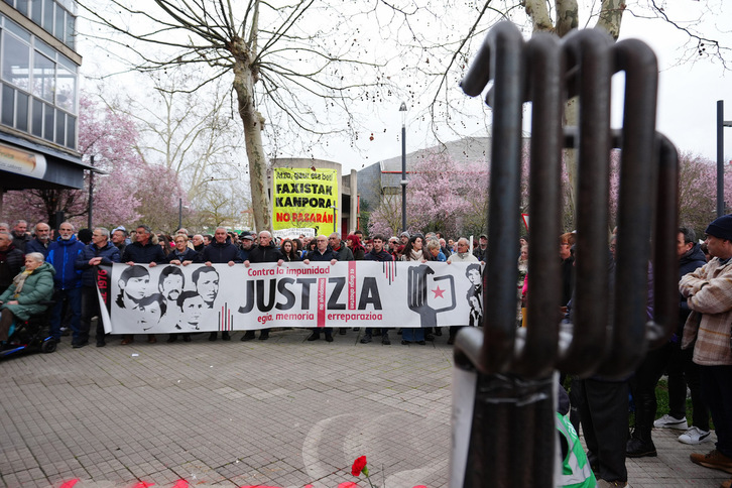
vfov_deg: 57.2
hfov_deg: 78.6
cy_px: 244
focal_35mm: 22
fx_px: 447
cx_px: 366
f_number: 3.5
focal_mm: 22
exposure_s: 1/320
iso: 500
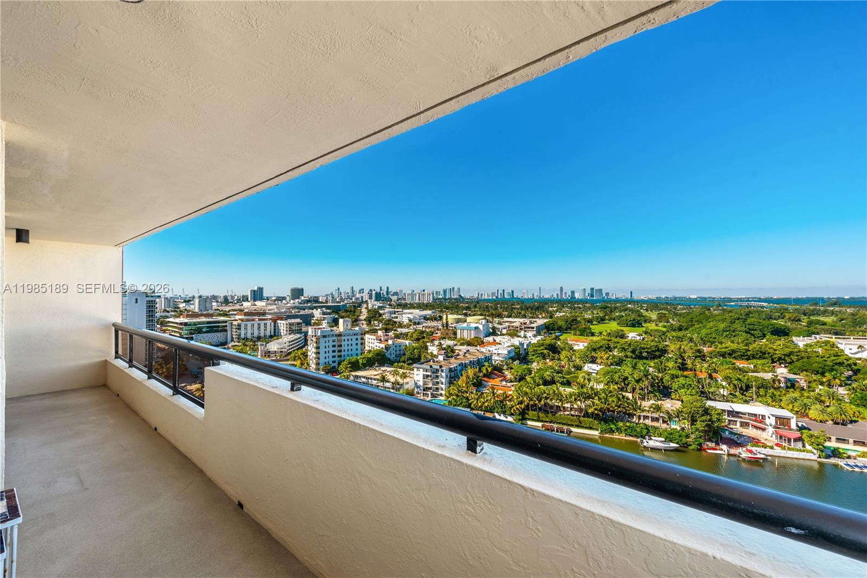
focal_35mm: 14
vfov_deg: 81.2
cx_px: 434
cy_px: 289
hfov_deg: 104.2
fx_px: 337
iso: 100
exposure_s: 1/80
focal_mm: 14
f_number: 8
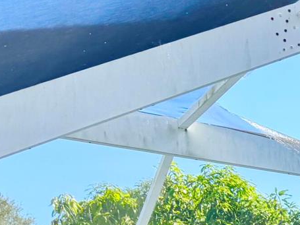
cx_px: 615
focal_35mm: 108
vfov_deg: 12.2
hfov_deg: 14.7
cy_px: 439
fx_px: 936
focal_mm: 6.76
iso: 80
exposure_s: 1/1524
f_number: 1.78
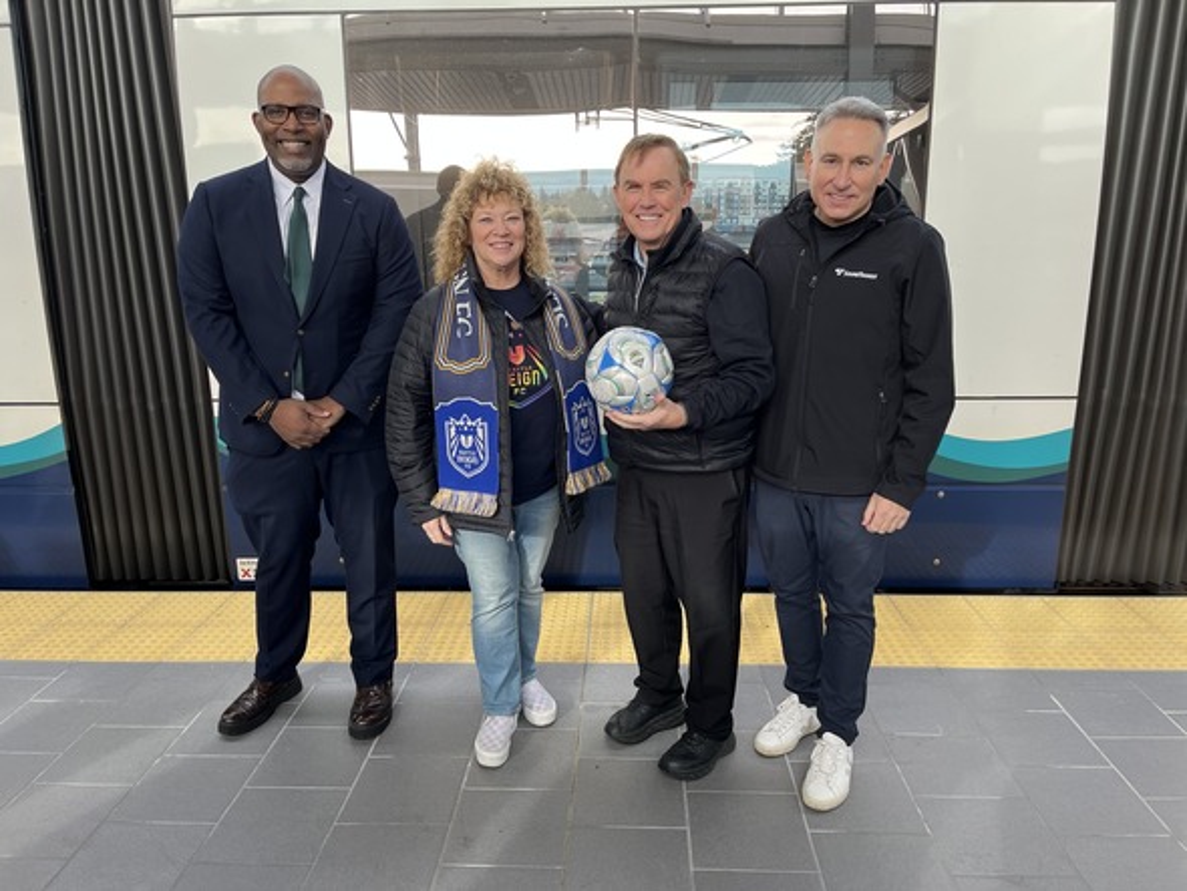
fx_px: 892
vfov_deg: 53.1
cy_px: 446
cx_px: 594
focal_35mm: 26
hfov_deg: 67.3
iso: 40
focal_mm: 5.1
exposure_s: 1/216
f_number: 1.6
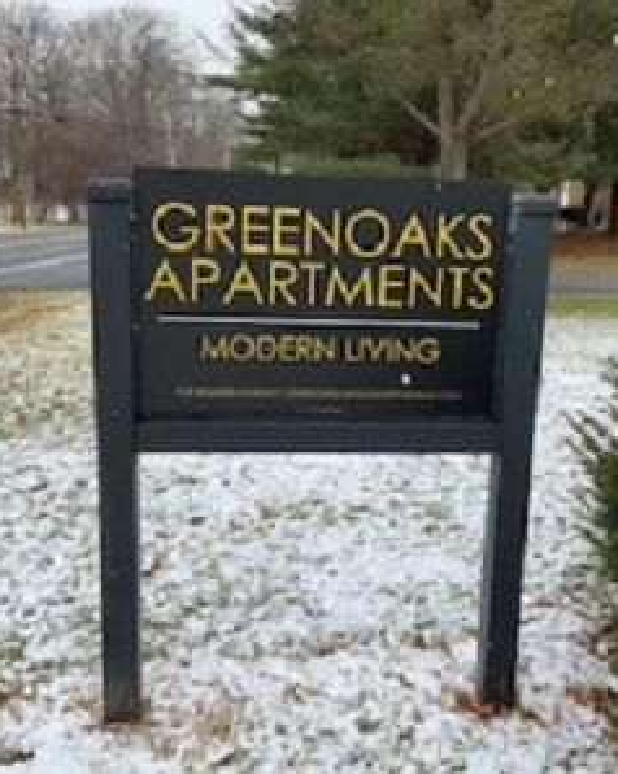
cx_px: 338
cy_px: 387
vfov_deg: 48.0
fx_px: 870
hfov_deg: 39.1
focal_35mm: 38
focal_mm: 3
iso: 16
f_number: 1.8
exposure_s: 1/491
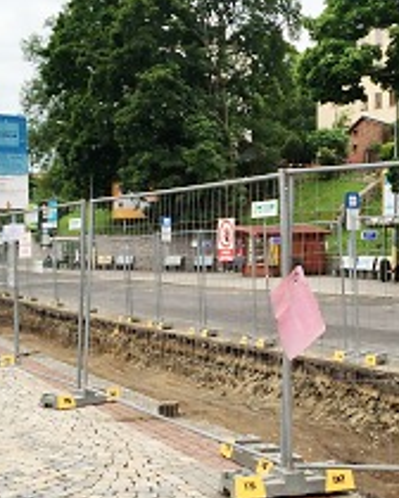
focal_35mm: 54
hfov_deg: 28.0
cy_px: 287
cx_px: 247
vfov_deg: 34.7
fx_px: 797
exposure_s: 1/439
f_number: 2.2
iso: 32
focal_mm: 4.15
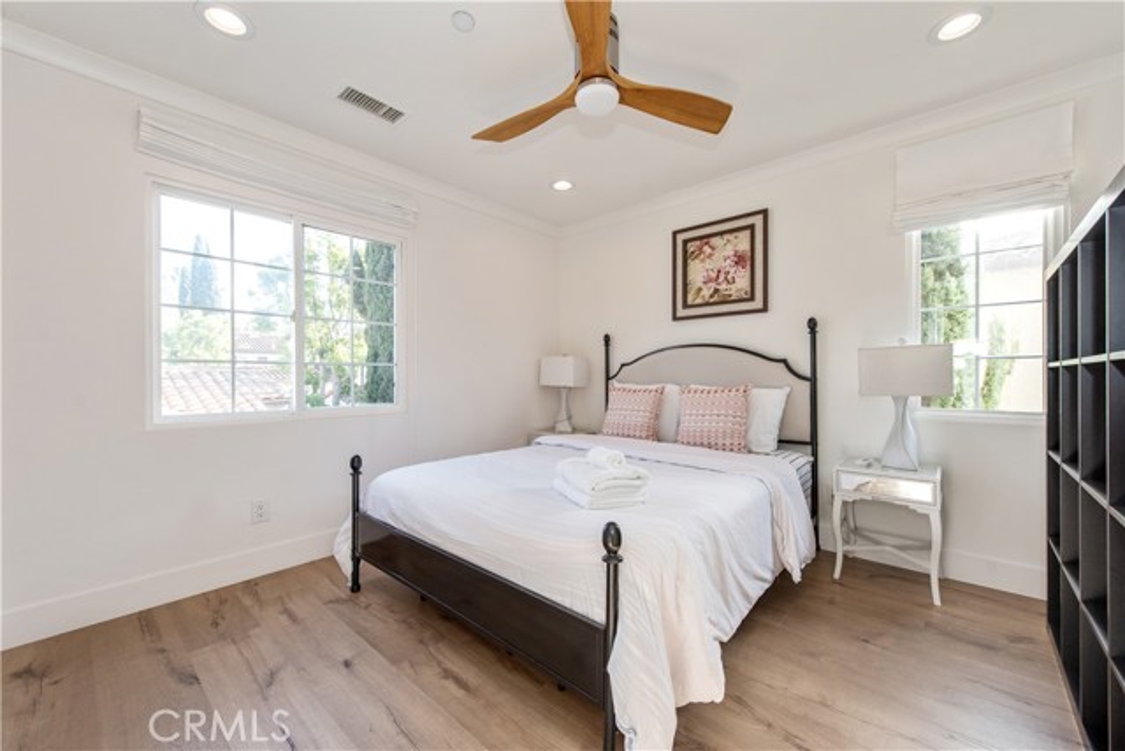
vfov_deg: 81.2
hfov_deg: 104.2
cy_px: 376
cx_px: 562
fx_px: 438
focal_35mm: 14
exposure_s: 1/125
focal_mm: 14
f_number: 5.6
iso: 360
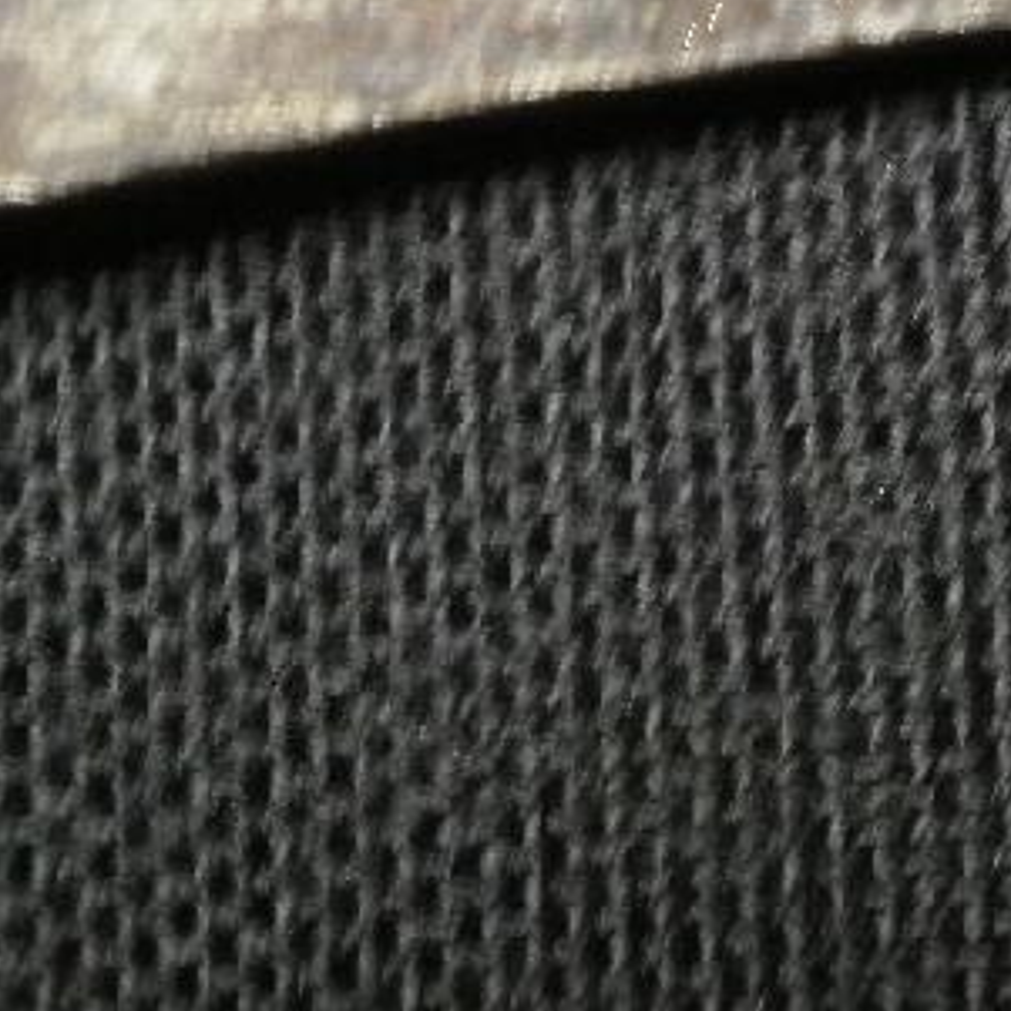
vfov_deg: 16.4
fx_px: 3470
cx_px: 964
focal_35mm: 105
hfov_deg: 16.3
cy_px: 181
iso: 125
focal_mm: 5.45
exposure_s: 1/4
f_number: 2.9
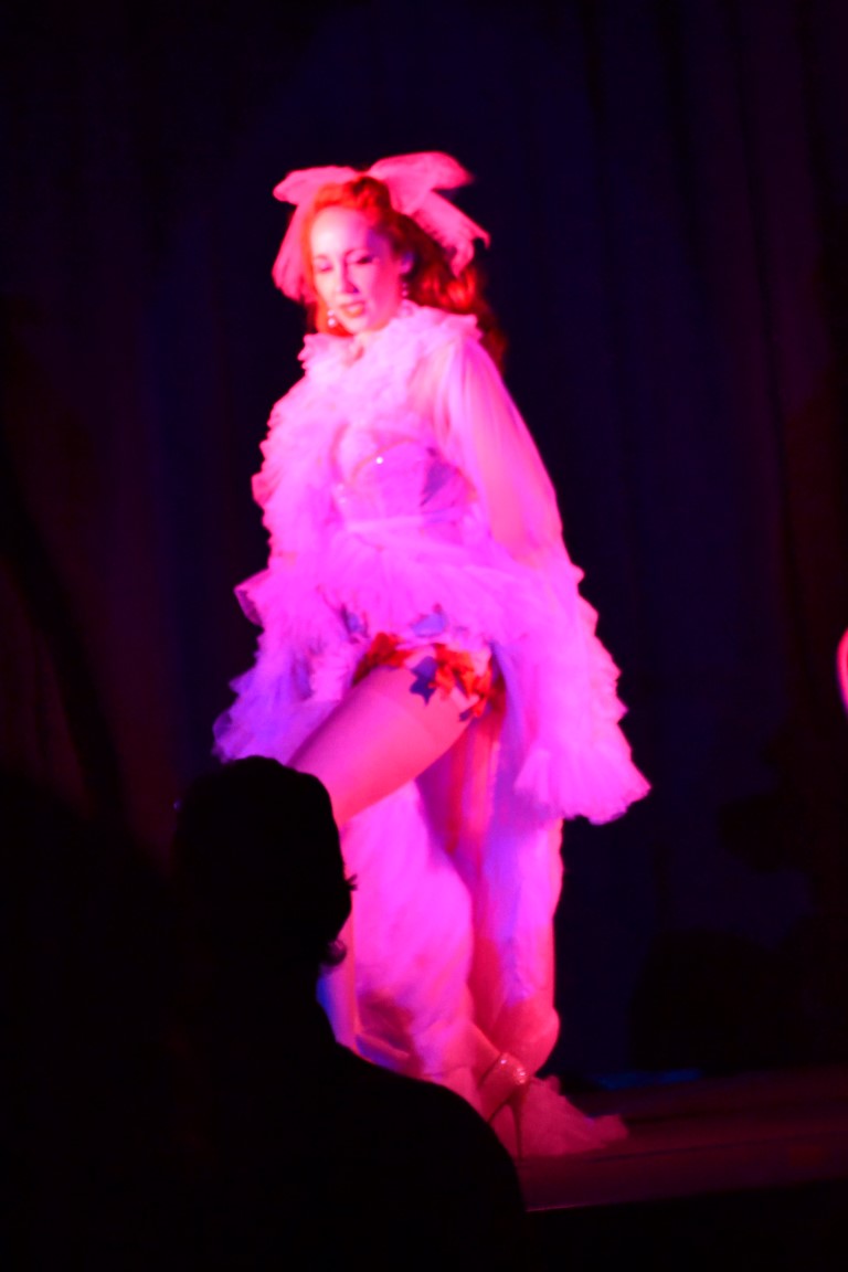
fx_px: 5406
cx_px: 424
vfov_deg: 13.4
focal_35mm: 153
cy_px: 636
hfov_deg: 9.0
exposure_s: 1/60
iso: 3200
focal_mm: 102
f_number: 4.5
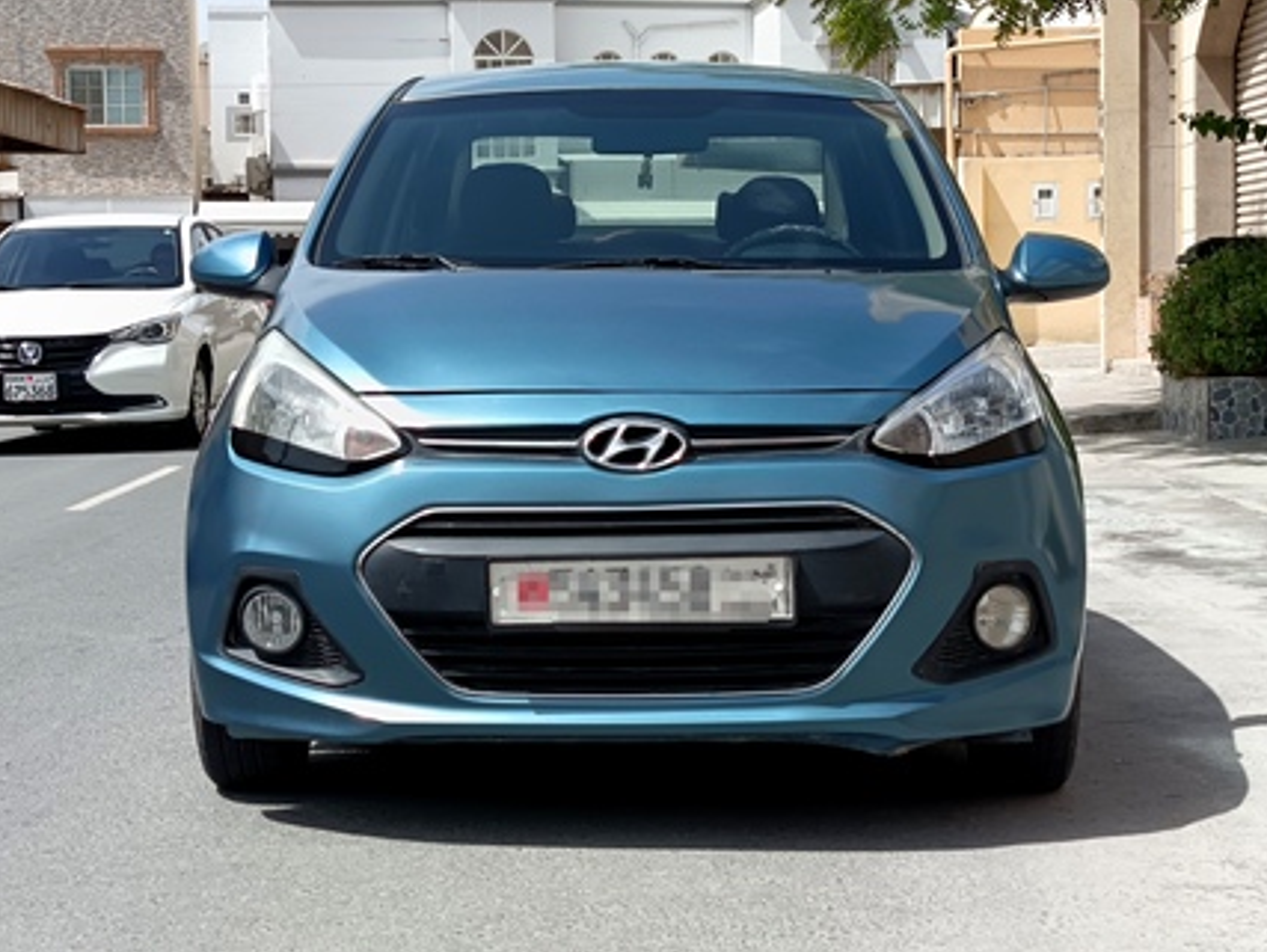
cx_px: 639
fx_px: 2821
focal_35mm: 77
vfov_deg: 19.2
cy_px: 452
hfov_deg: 25.3
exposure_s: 1/460
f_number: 1.75
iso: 100
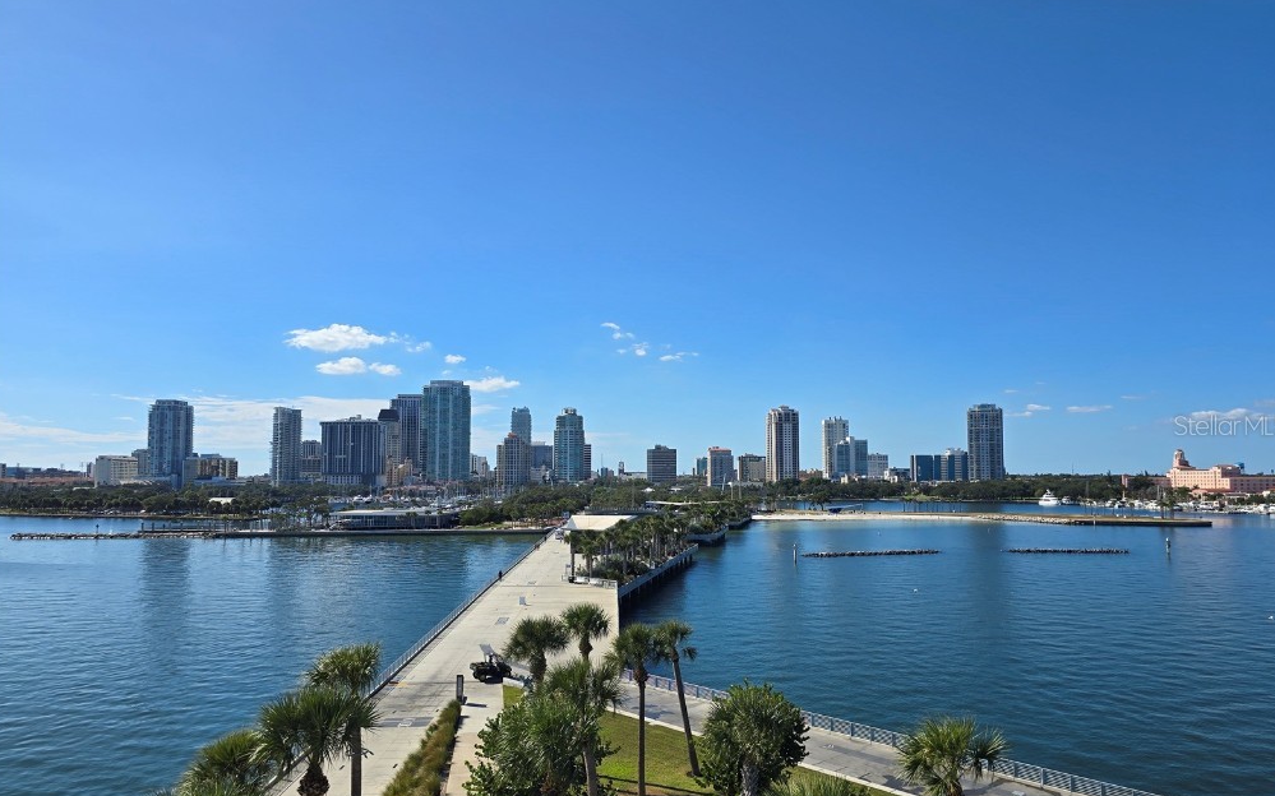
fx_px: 869
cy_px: 425
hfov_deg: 72.6
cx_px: 641
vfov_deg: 49.2
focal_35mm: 25
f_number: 1.7
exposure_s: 1/1186
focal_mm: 6.3
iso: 12
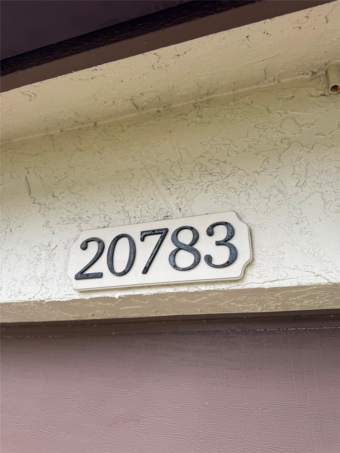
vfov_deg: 71.6
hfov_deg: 56.8
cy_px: 226
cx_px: 170
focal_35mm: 24
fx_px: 314
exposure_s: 1/236
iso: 64
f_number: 1.78
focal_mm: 6.76
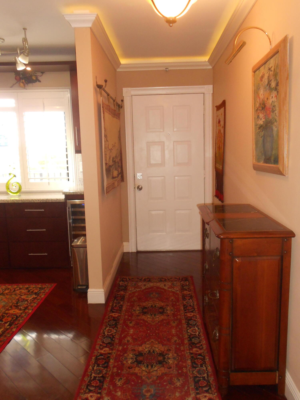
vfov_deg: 61.7
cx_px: 150
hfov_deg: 48.2
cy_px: 200
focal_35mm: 29
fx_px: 335
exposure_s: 1/25
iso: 200
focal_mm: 5.1
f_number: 3.4
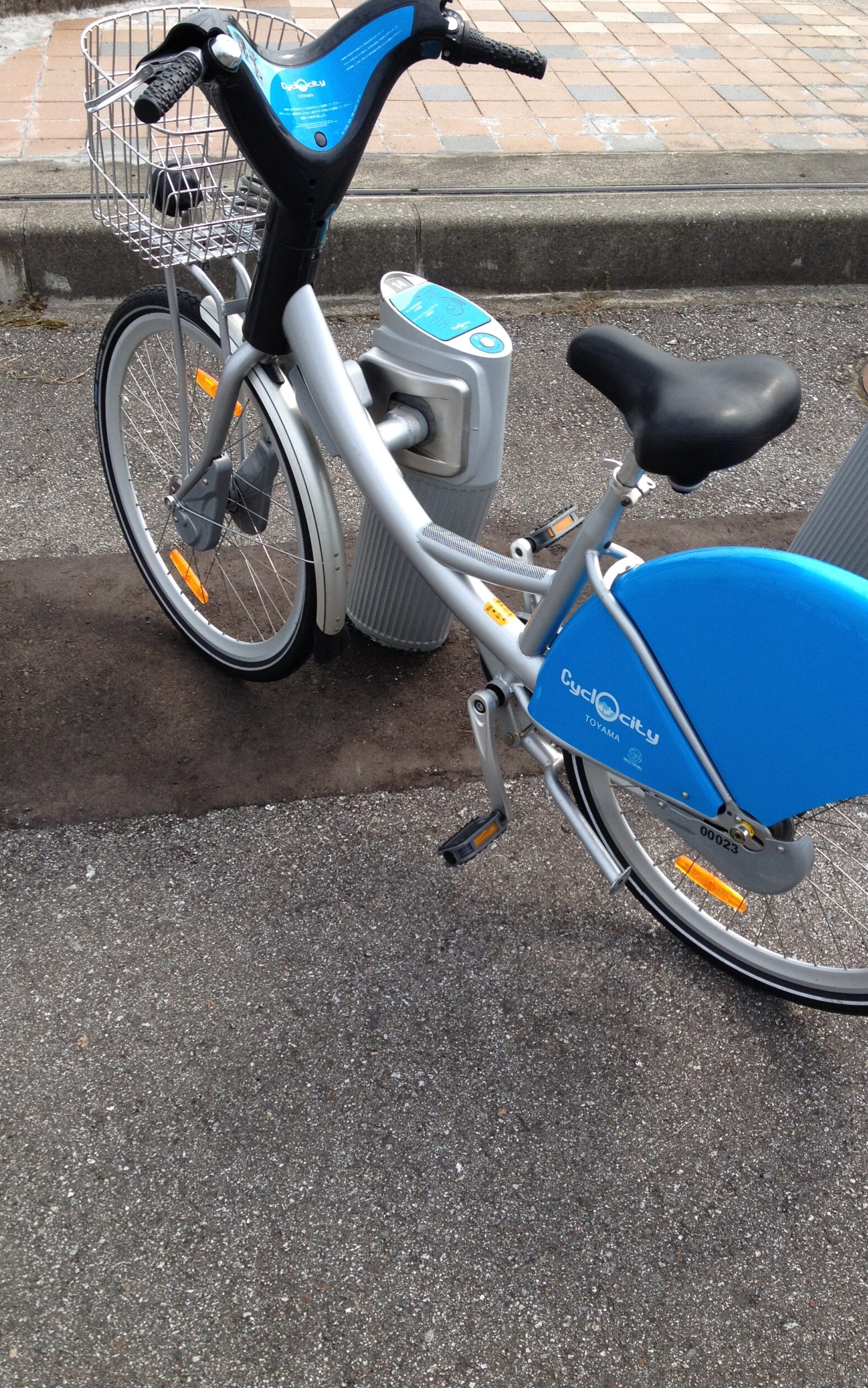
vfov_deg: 51.5
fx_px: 1438
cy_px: 706
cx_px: 513
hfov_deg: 33.5
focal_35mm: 38
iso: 50
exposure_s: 1/905
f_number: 2.4
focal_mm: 4.28
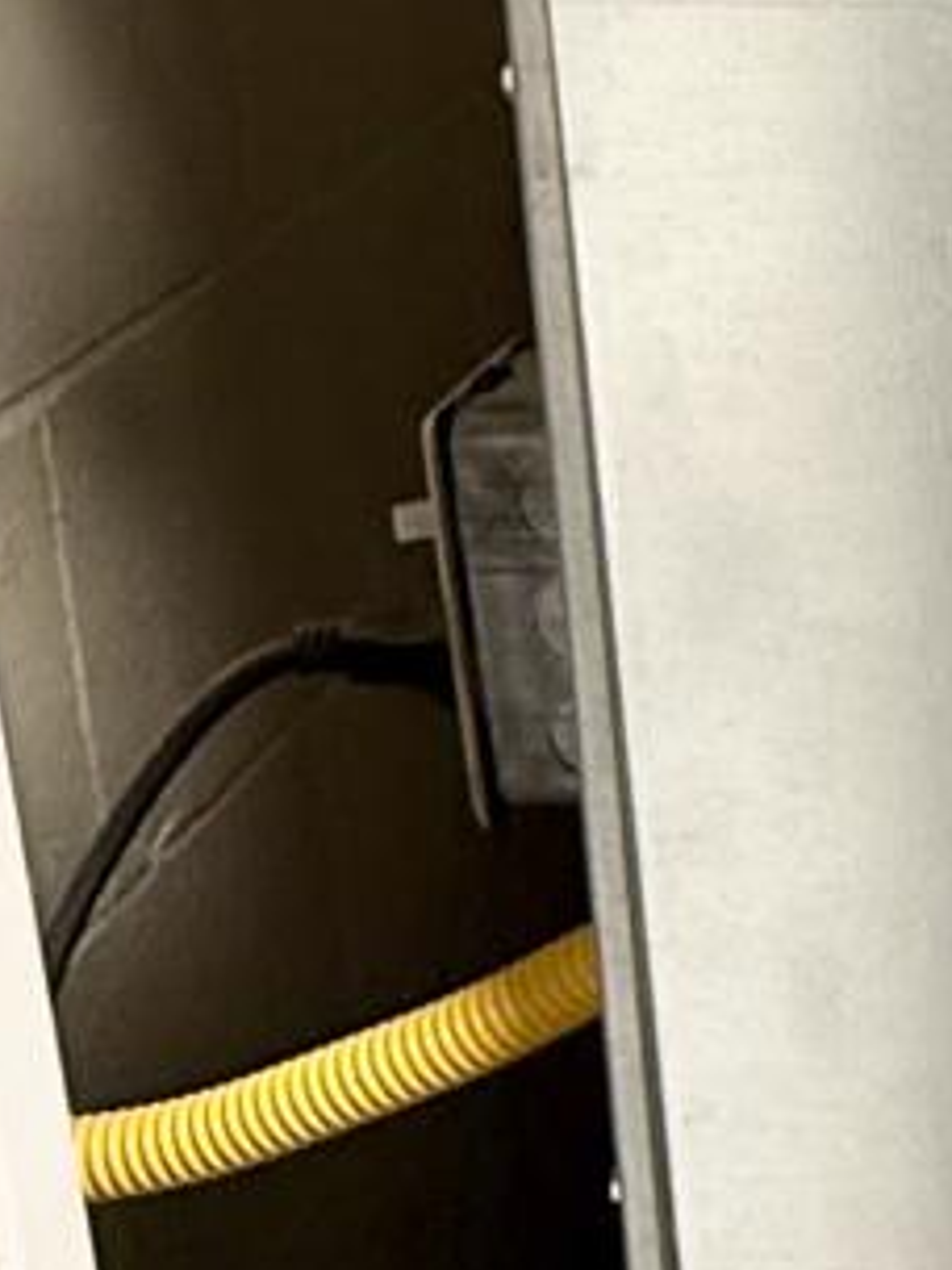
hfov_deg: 14.1
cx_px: 1754
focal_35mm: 92
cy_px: 326
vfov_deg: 21.1
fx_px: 3374
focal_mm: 2.22
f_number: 2.2
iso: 250
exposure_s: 1/60
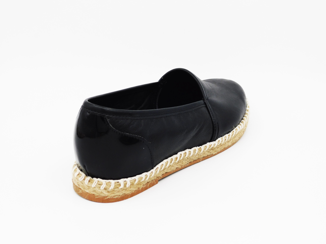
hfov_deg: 32.7
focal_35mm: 59
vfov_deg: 24.8
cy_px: 122
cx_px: 163
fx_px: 556
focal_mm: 10.4
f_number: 4
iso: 125
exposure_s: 1/250
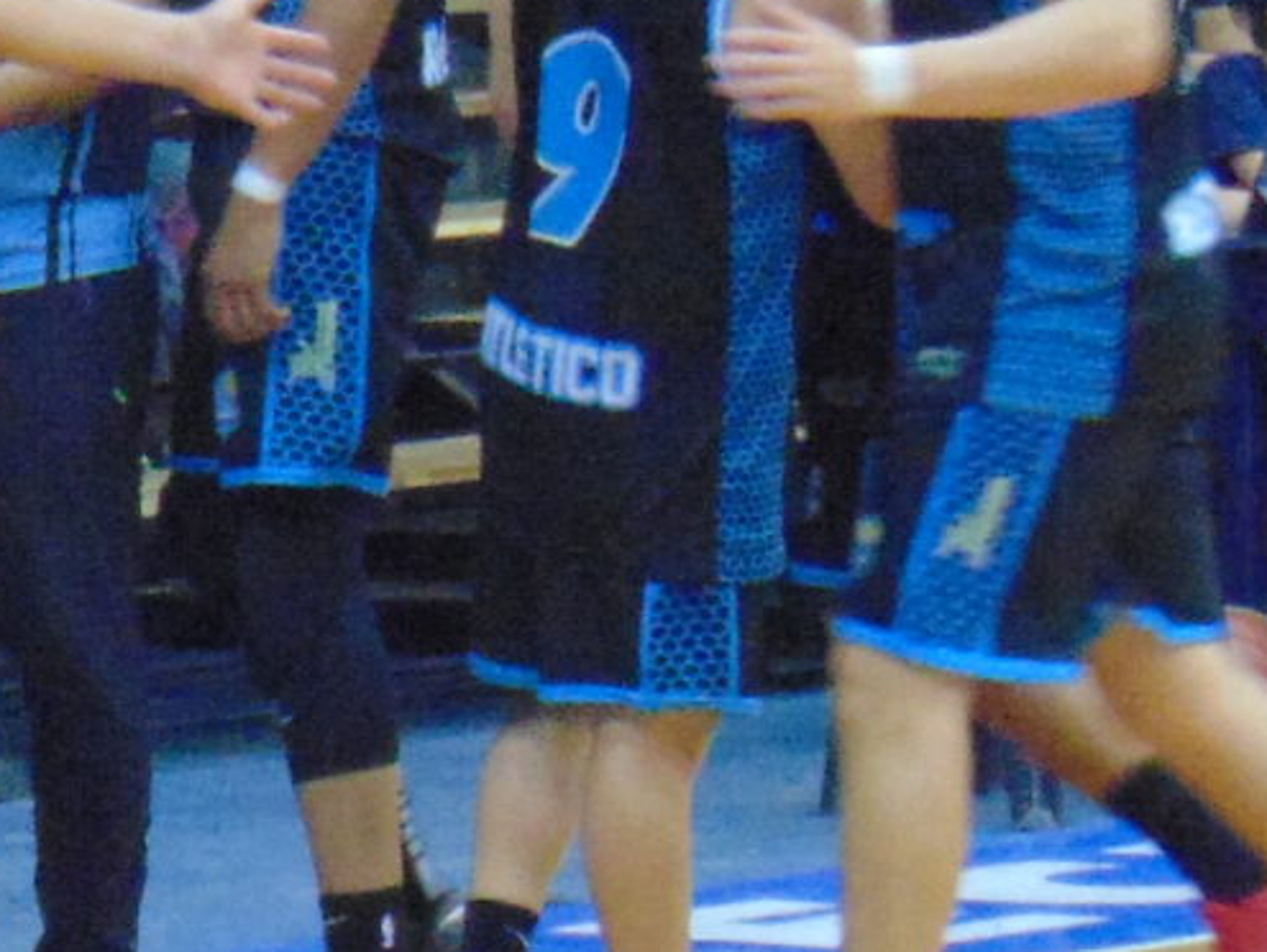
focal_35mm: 310
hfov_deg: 6.3
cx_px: -404
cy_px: 351
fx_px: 11355
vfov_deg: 4.8
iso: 500
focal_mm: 10.8
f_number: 3.6
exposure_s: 1/60
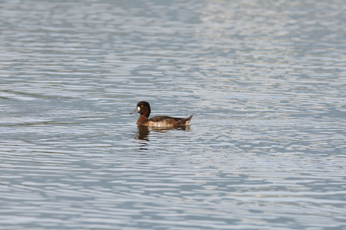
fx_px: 7200
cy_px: 115
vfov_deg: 1.8
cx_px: 173
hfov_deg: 2.8
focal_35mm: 750
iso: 250
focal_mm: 500
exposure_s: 1/320
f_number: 6.3
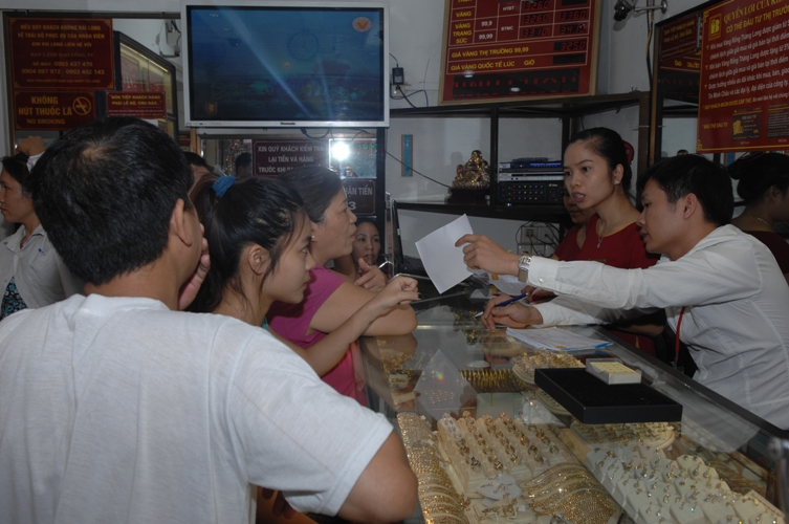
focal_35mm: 34
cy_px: 262
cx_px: 394
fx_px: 755
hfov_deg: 55.2
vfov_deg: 38.3
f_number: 6.3
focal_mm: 23
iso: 200
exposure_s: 1/125
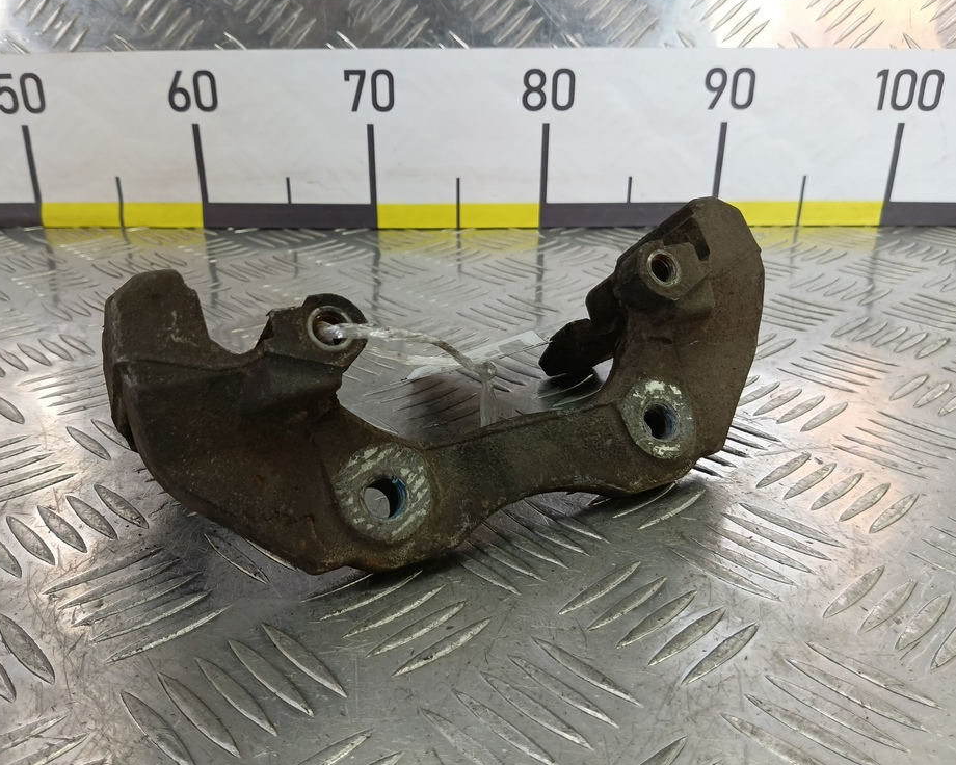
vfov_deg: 56.8
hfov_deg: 68.1
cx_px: 456
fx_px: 707
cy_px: 392
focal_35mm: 25
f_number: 1.6
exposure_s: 1/100
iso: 151
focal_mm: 4.11
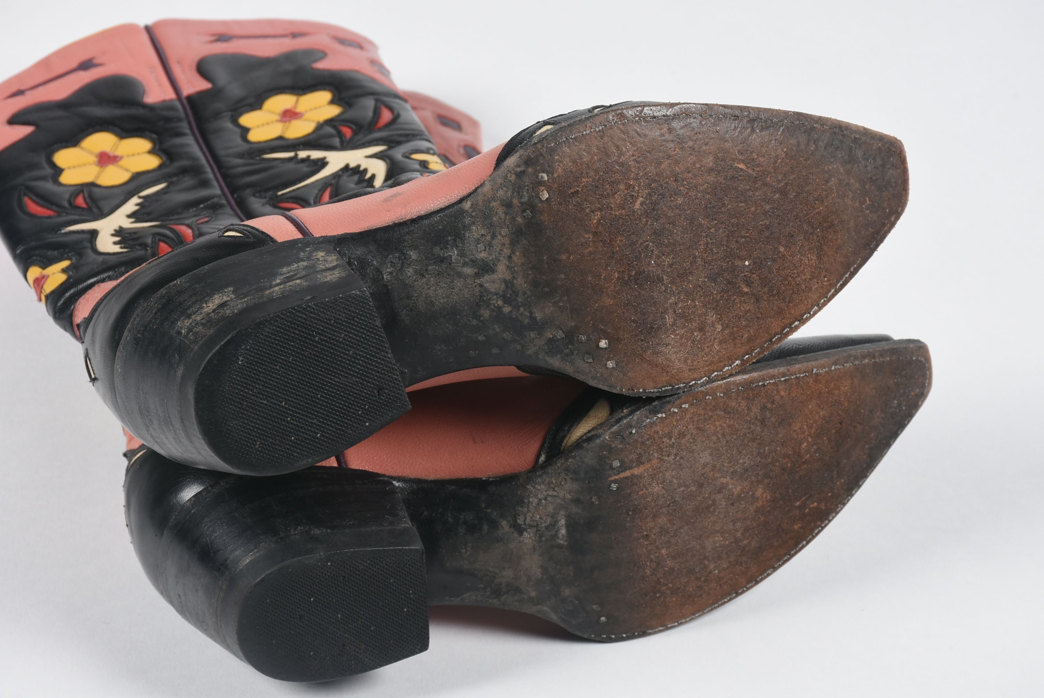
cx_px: 522
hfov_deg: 19.4
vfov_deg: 13.1
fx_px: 3047
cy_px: 349
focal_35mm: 105
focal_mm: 70
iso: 200
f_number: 11
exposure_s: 1/125
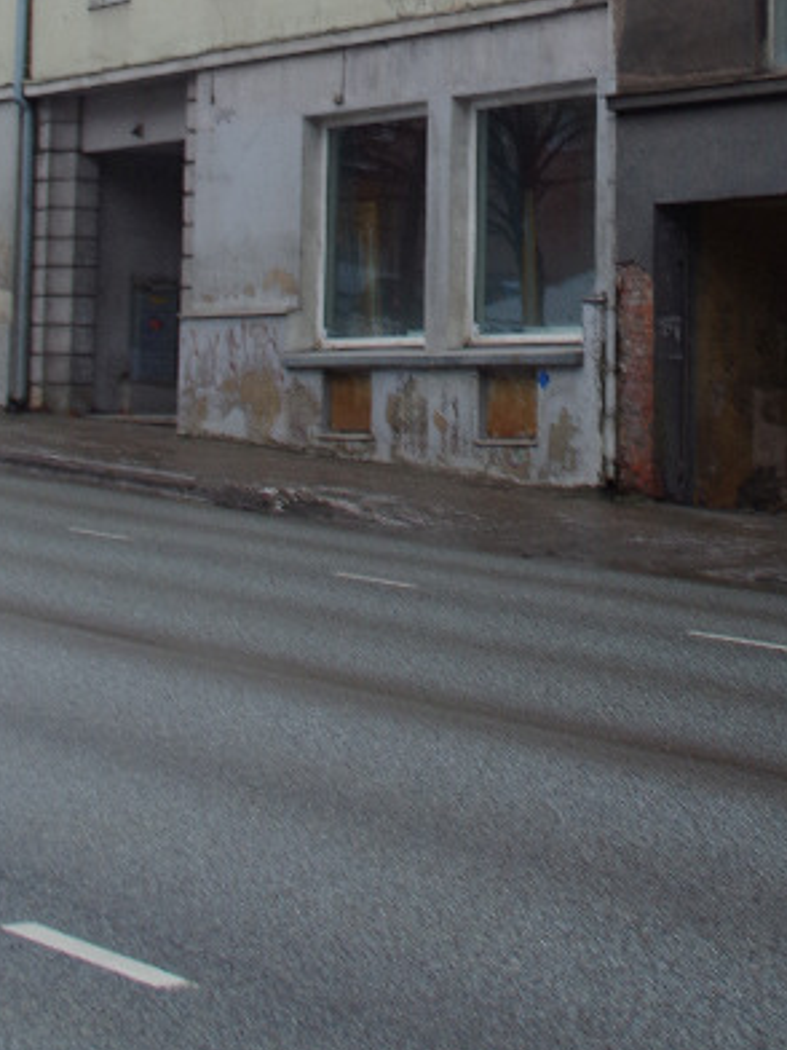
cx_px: 513
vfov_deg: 17.1
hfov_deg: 13.3
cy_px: -145
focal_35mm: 111
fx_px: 3365
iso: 320
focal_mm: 28
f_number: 6.3
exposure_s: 1/50
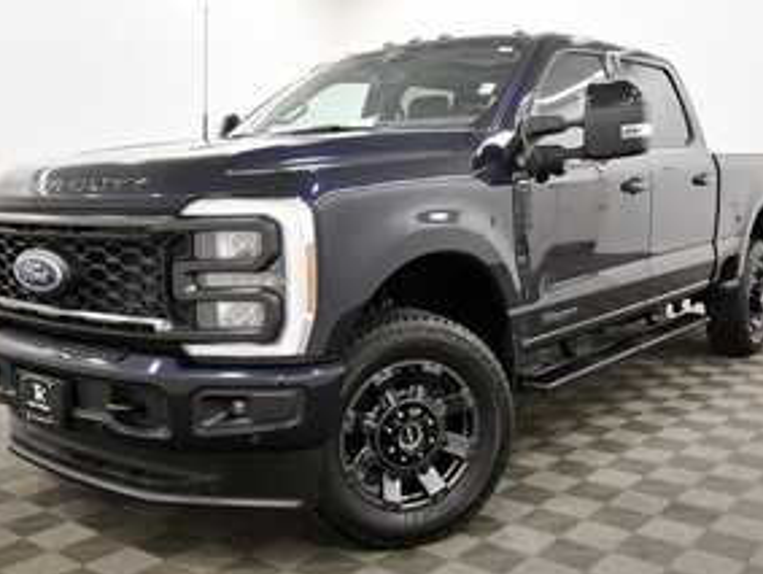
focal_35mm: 38
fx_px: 839
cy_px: 292
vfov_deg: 37.8
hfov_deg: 48.9
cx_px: 383
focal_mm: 19
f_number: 5.6
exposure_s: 1/125
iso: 1600
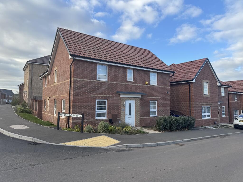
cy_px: 91
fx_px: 168
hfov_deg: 71.6
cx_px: 122
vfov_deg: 56.8
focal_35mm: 24
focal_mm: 6.76
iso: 80
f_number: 1.78
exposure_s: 1/1366
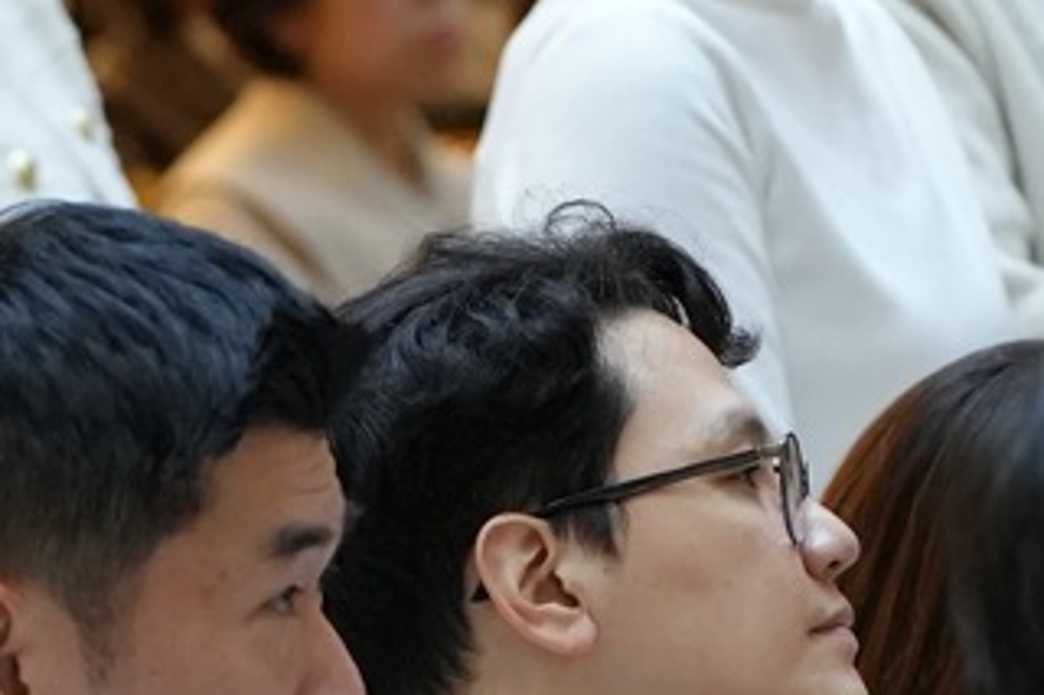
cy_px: 206
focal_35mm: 649
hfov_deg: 3.2
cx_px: 320
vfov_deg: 2.1
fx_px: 18810
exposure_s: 1/160
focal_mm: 108
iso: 2500
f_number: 4
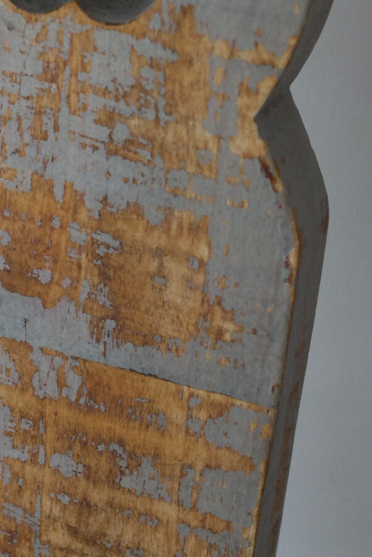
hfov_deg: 12.3
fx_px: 1720
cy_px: 130
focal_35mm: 111
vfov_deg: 18.3
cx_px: 74
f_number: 5
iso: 800
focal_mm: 38
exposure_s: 1/60
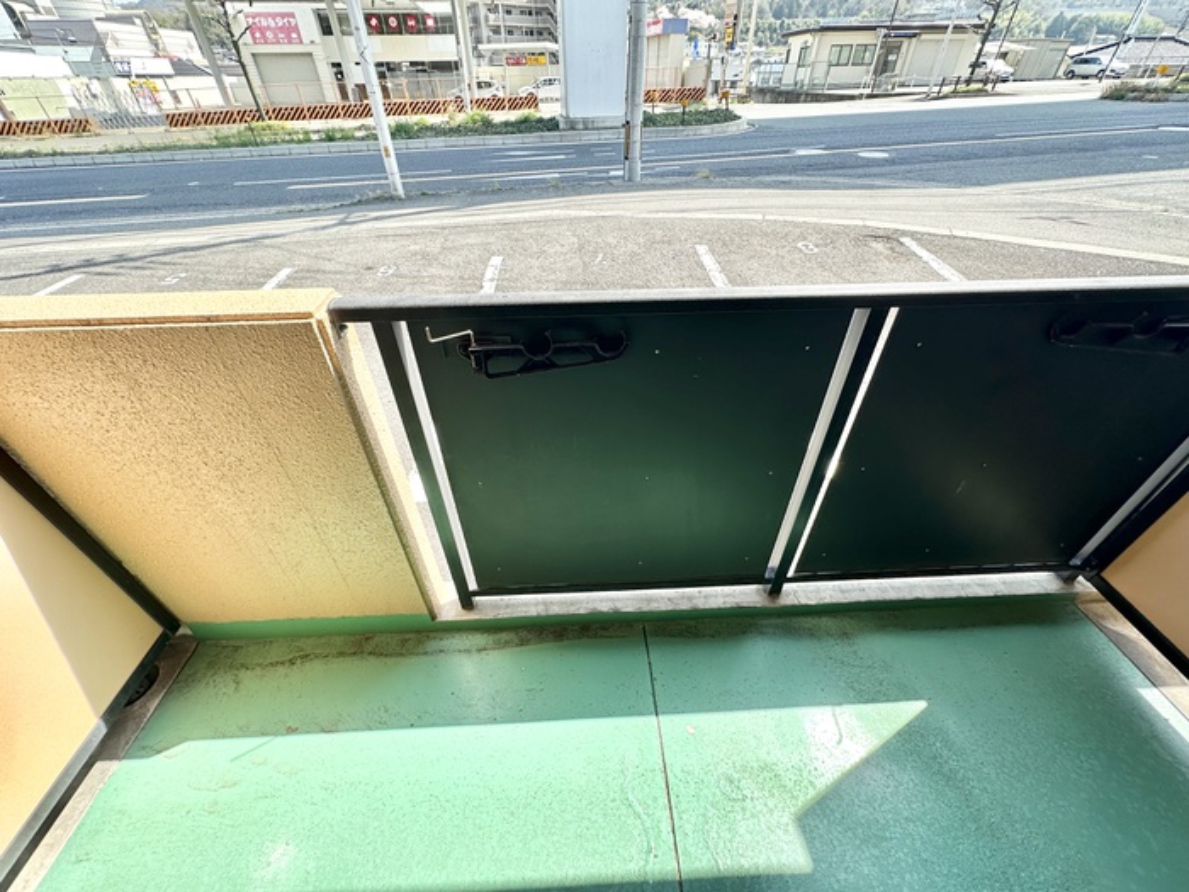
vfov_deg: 85.7
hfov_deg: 102.1
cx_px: 594
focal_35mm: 14
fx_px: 481
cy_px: 446
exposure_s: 1/332
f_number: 2.2
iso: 40
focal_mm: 2.22
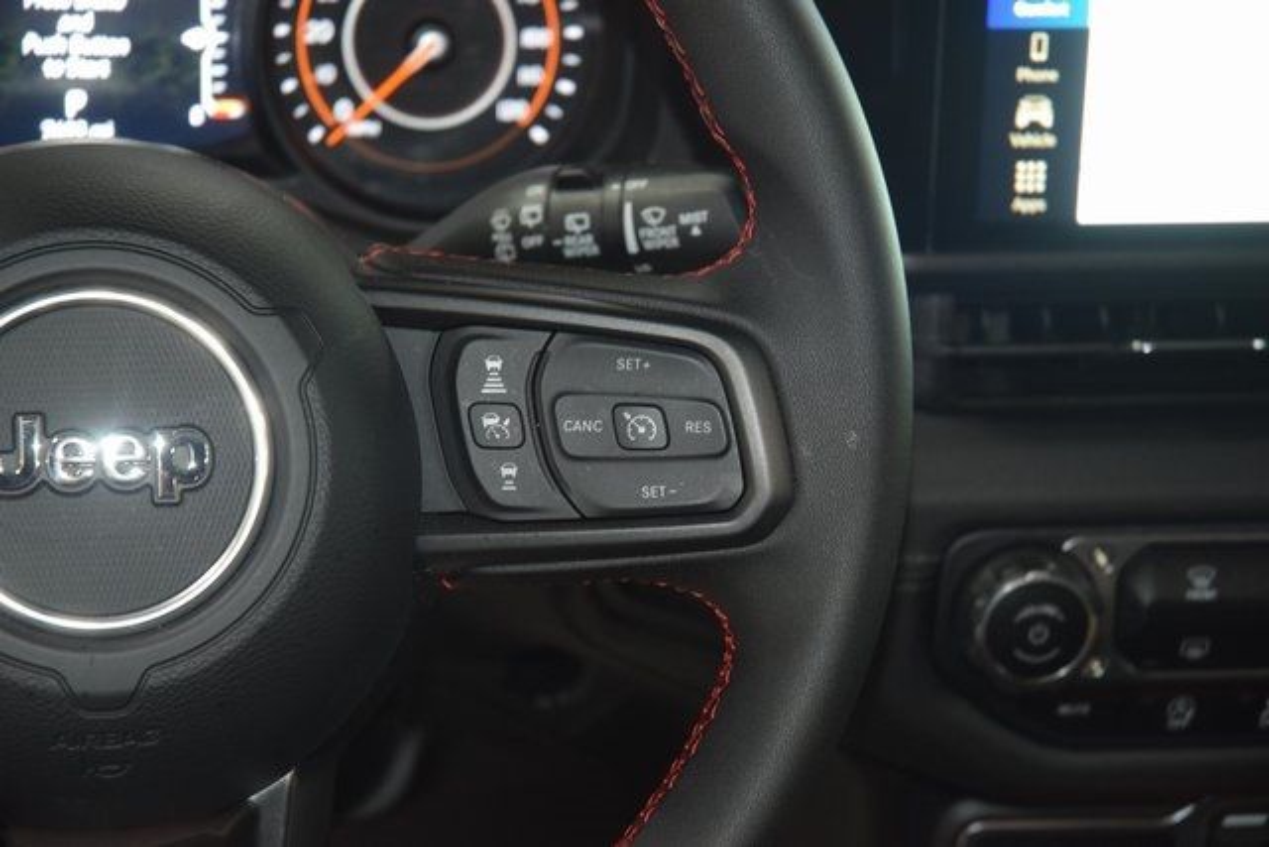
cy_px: 424
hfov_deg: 19.5
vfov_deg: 13.0
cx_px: 634
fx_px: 3702
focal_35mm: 105
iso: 1800
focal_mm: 70
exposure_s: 1/40
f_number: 4.5
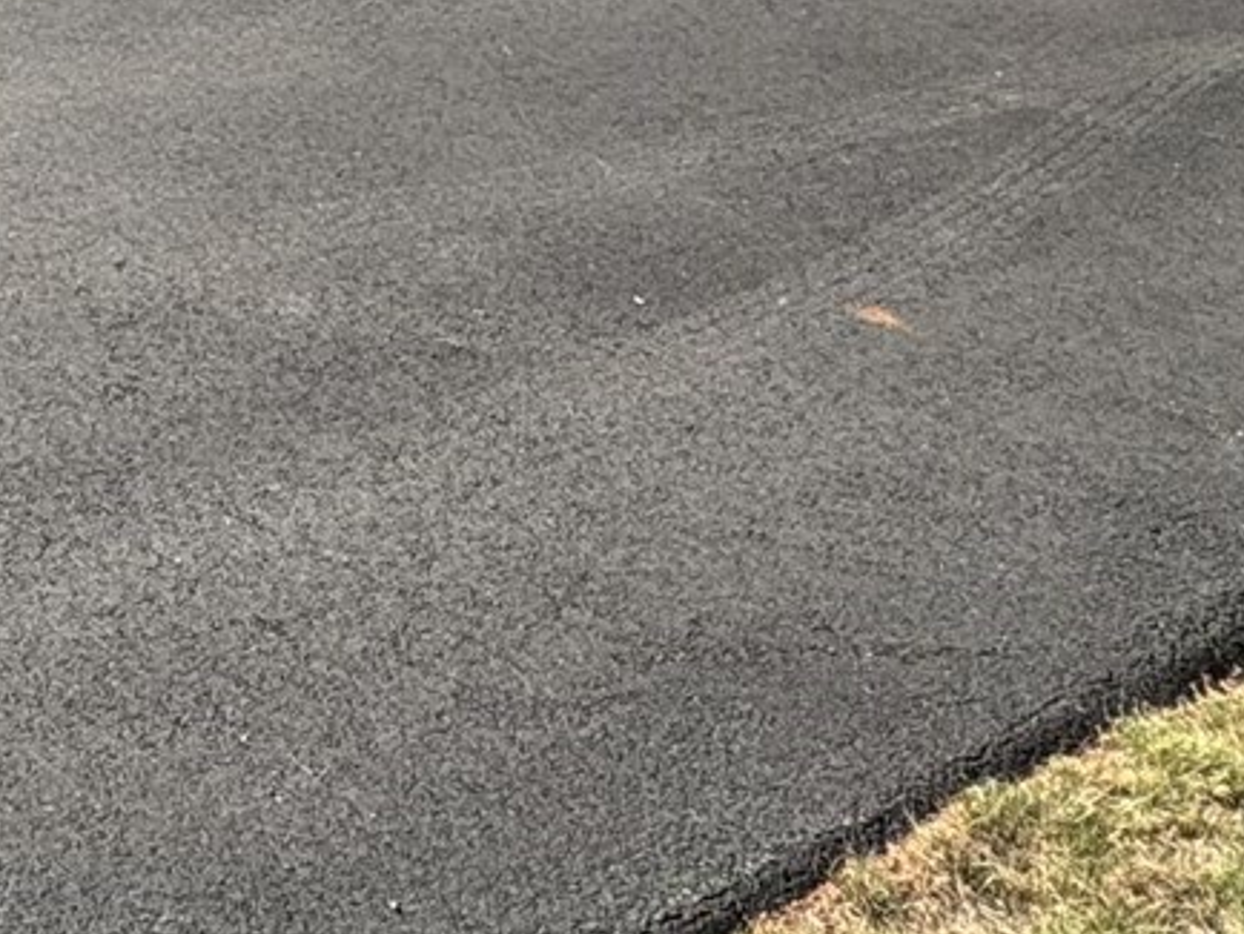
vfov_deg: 18.4
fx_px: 2373
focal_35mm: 66
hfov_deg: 26.9
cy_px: -656
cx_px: -129
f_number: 2.2
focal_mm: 2.22
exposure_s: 1/600
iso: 40
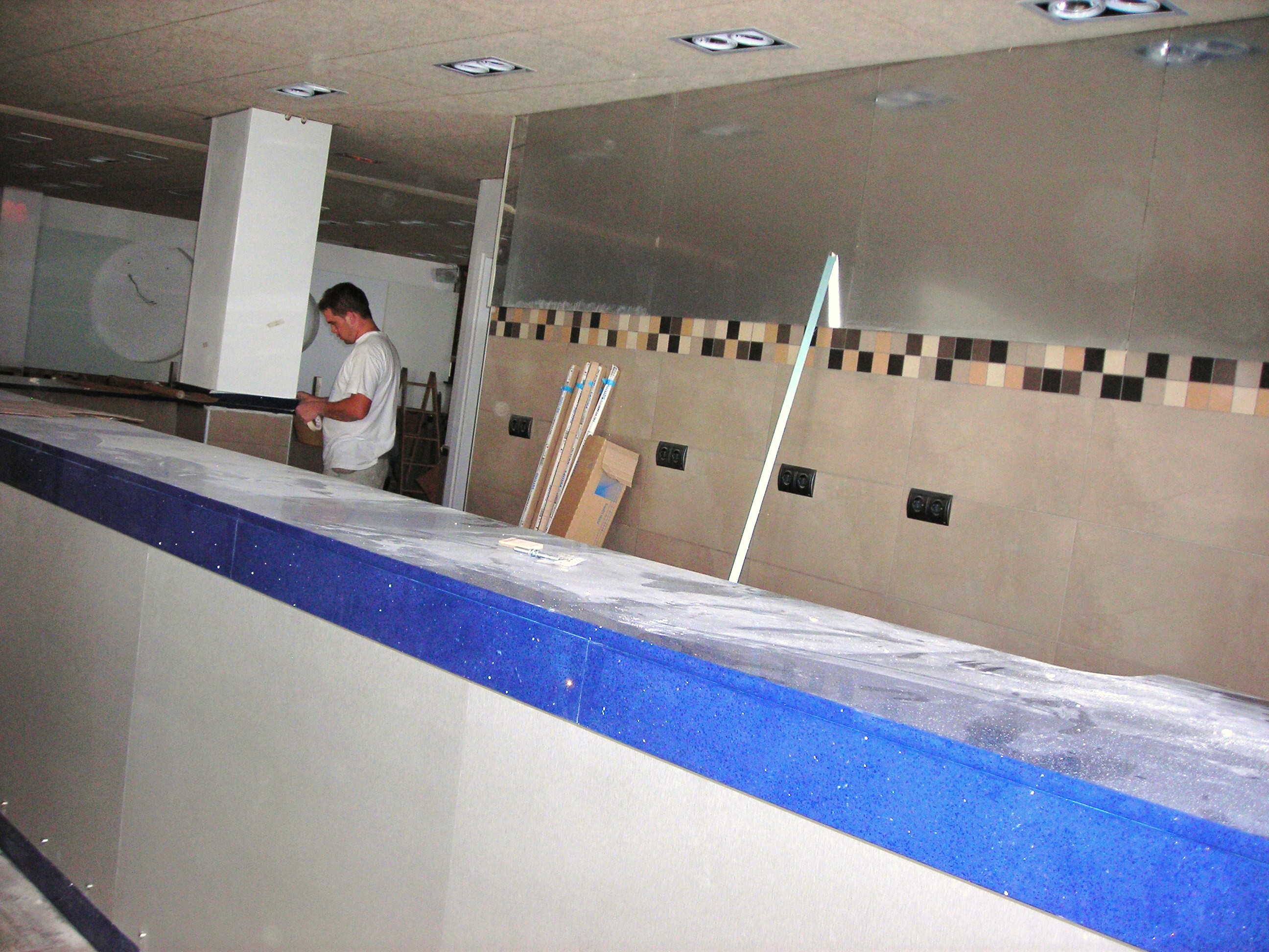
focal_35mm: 38
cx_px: 634
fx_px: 1393
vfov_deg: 37.7
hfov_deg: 49.0
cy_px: 476
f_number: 3.2
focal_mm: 6.3
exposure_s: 1/60.1
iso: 94
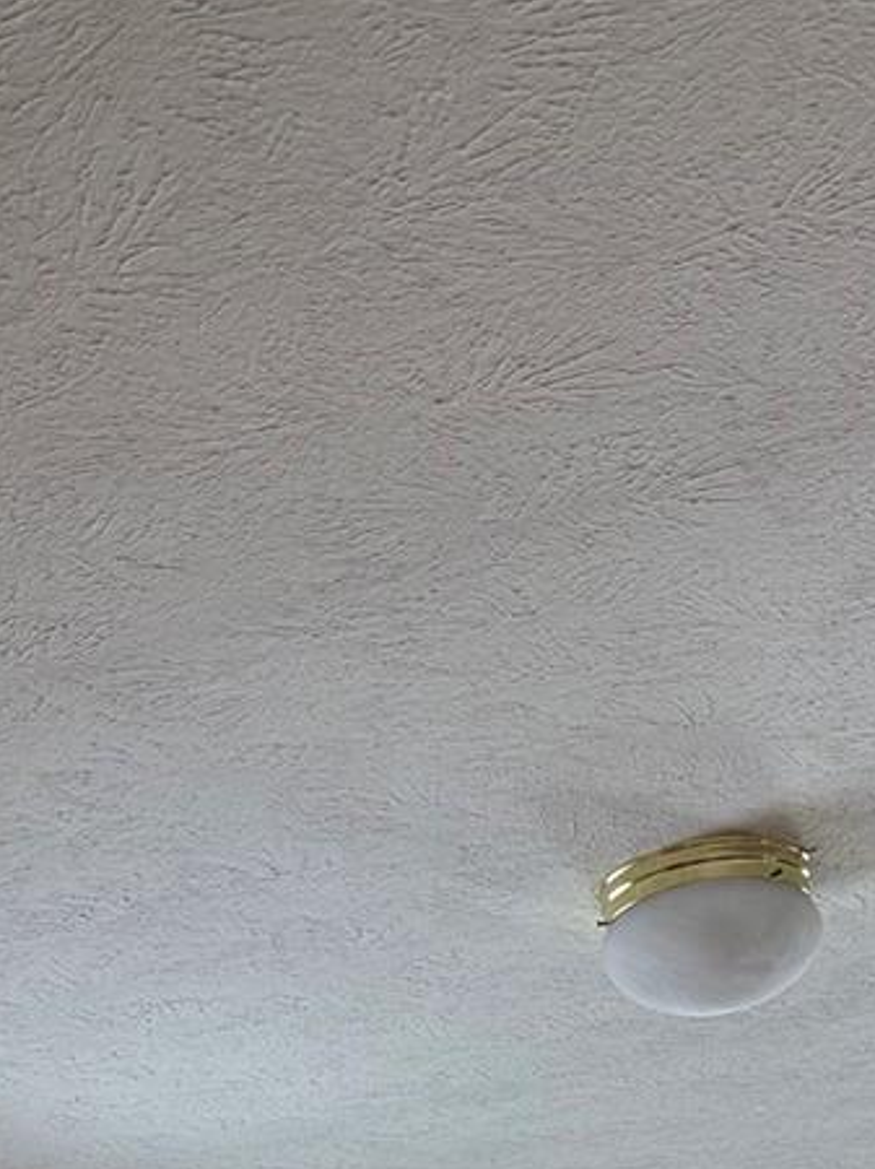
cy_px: 1847
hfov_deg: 17.9
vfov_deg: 20.0
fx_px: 2766
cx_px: 636
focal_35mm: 82
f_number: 1.78
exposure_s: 1/234
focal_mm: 6.76
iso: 160
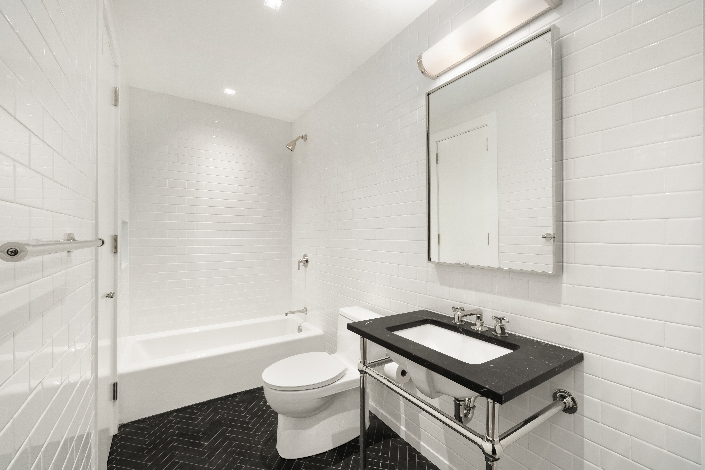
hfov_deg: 104.3
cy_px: 235
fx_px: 274
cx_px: 352
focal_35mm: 14
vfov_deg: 81.2
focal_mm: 14
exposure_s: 1/13
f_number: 13
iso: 640
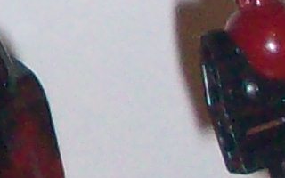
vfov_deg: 3.5
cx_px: -326
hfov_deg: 5.5
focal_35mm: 374
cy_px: -152
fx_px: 2905
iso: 160
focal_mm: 6.2
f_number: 2.8
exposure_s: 1/64
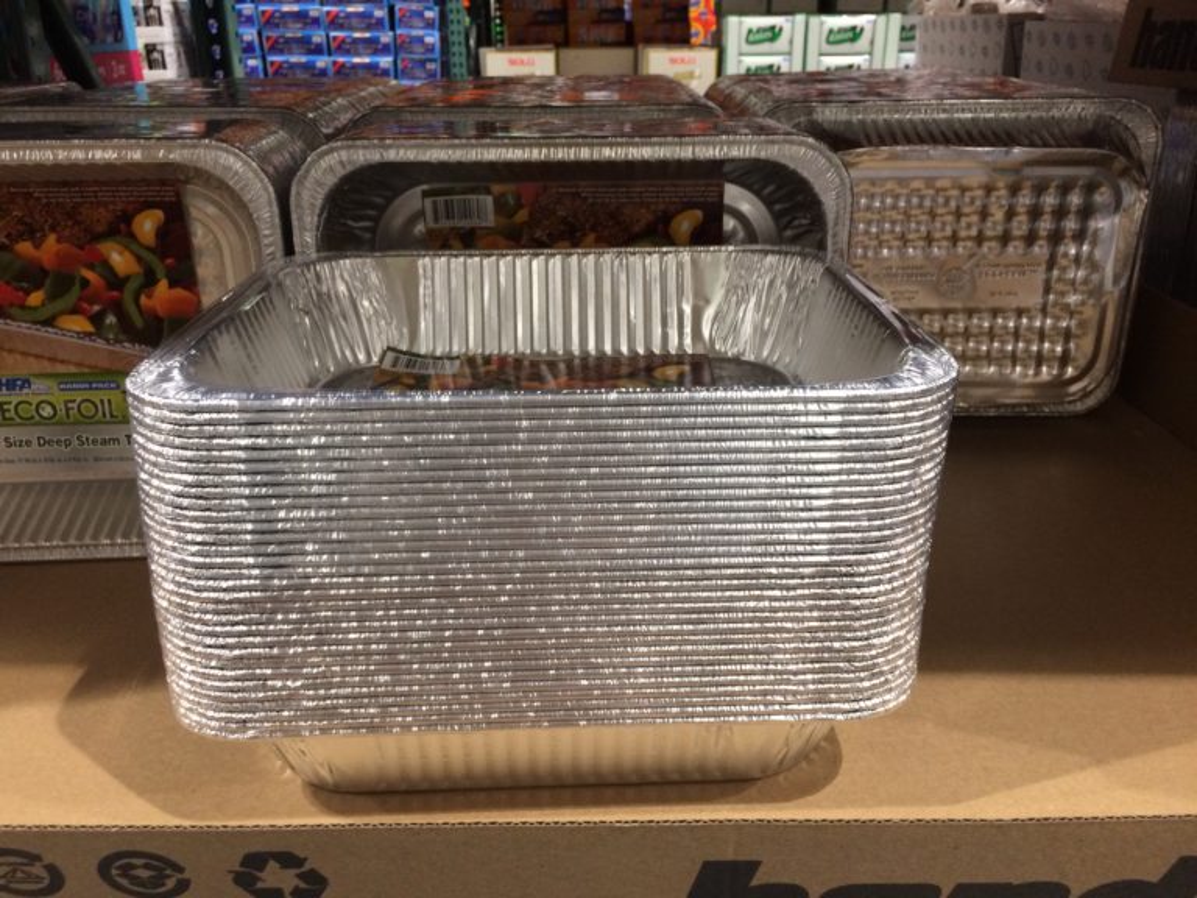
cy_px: 449
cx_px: 598
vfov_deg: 48.2
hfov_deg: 61.7
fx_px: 1003
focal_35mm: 29
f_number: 2.2
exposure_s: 1/30
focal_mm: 4.15
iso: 160
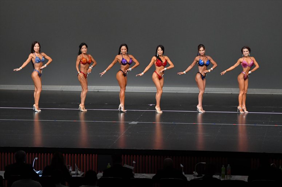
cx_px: 141
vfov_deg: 8.7
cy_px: 94
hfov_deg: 13.1
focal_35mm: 157
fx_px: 1229
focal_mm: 105
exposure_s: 1/400
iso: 4000
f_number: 5.6
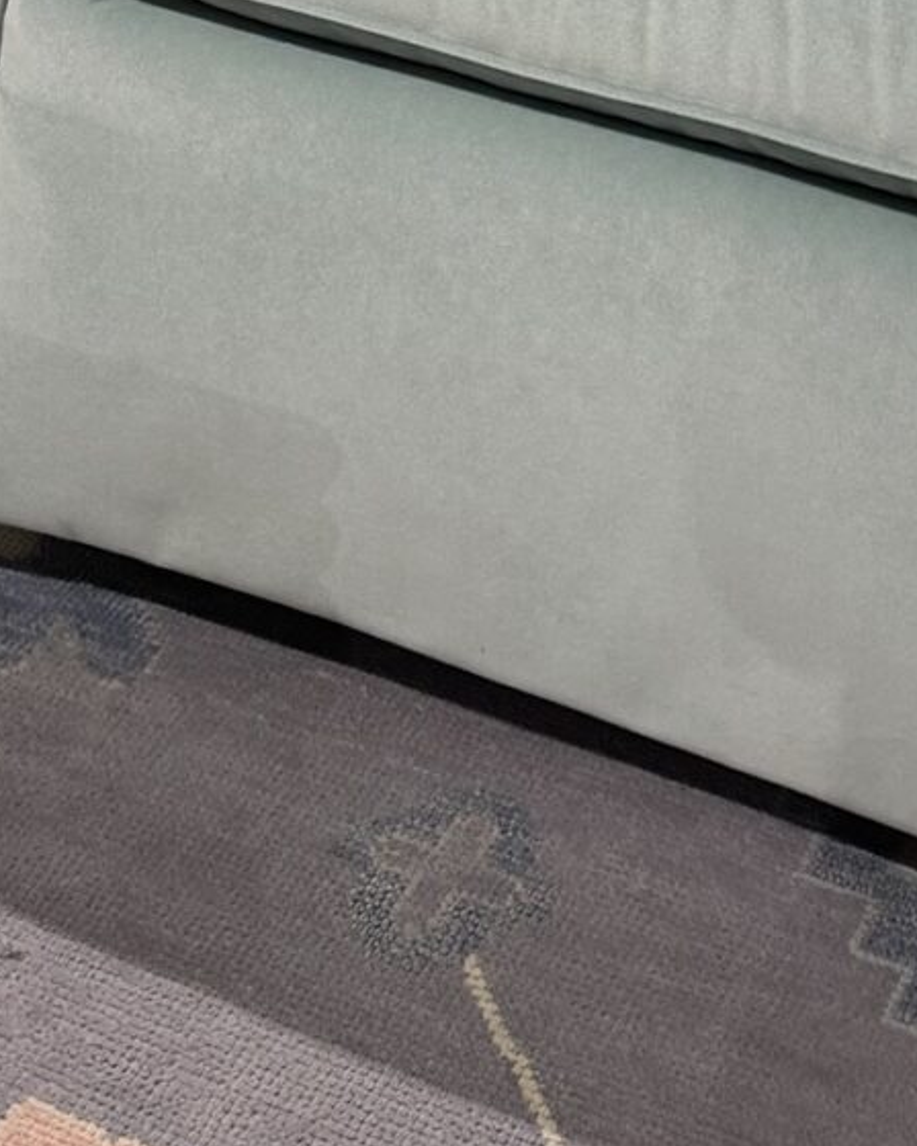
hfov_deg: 14.4
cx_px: 413
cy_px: -896
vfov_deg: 15.5
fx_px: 3630
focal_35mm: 107
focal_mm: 6.76
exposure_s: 1/60
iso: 250
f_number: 1.78
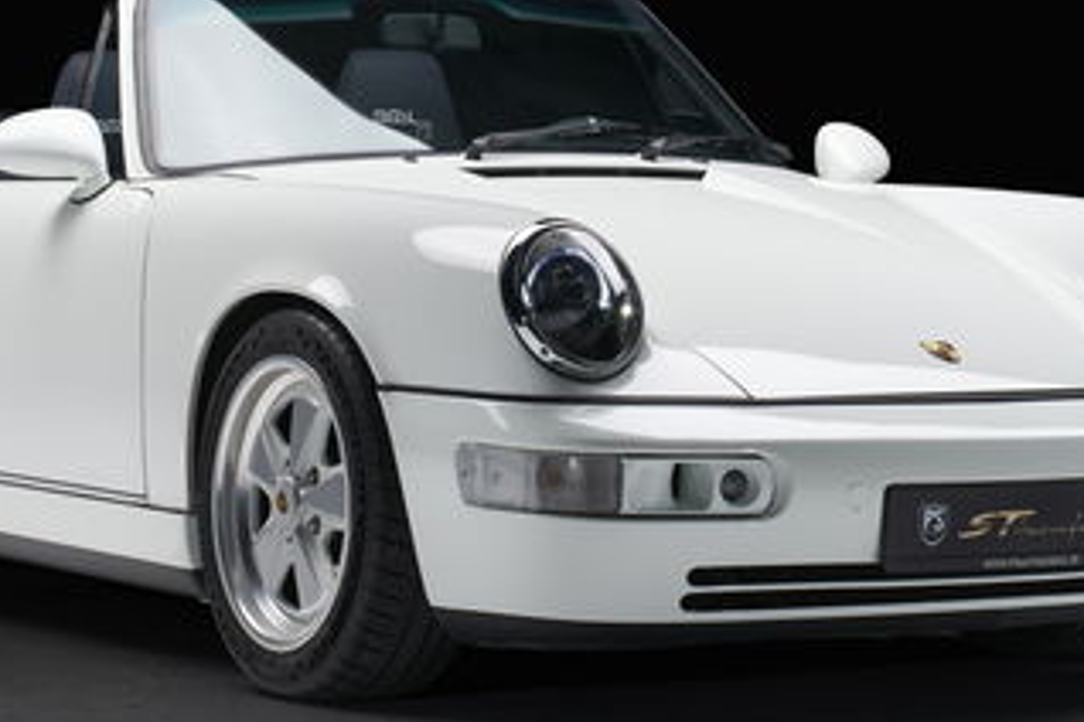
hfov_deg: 14.2
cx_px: 559
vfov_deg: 9.4
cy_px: 54
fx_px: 4366
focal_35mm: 145
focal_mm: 60
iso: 100
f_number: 10
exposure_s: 1/125
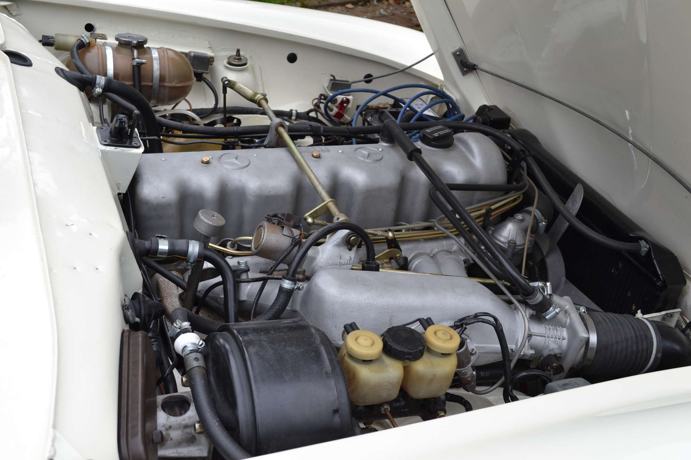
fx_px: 835
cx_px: 346
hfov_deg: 45.0
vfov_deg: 30.8
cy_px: 230
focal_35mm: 44
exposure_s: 1/160
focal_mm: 29
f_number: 6.3
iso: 100
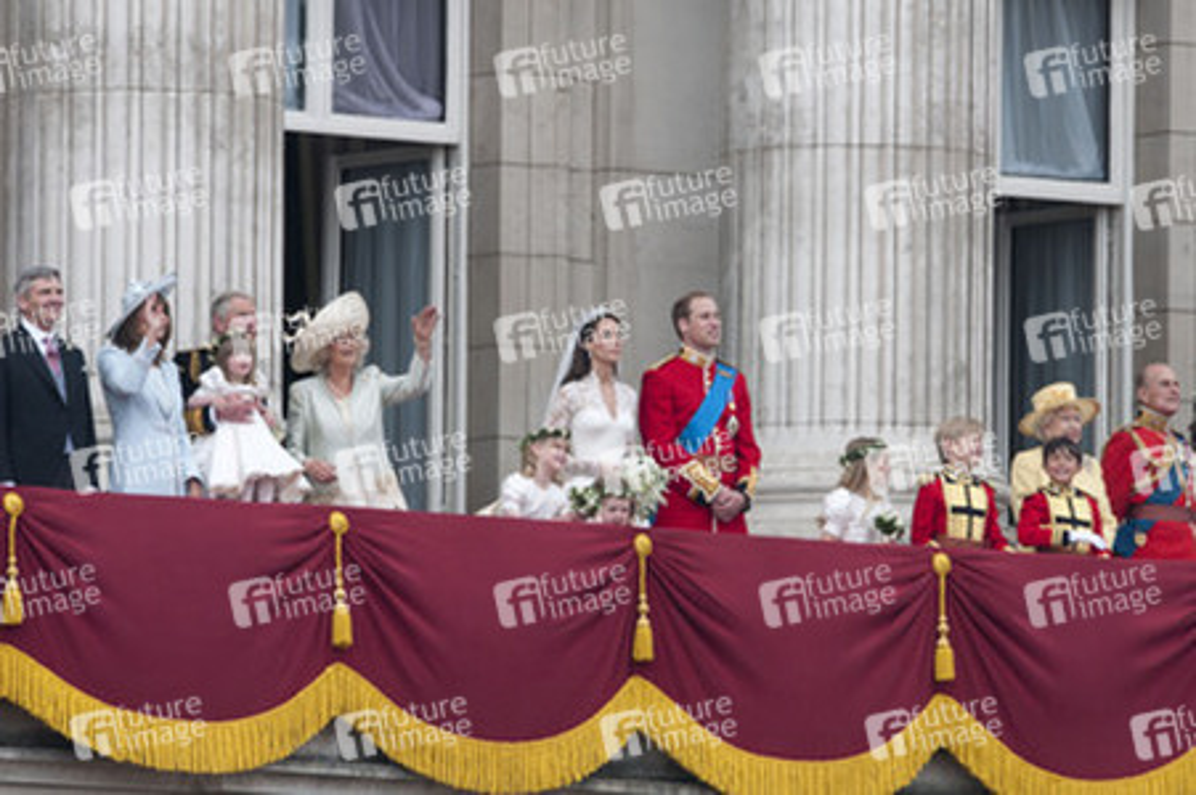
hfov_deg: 3.4
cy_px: 398
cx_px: 598
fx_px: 19918
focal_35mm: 600
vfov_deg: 2.3
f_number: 5.6
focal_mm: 400
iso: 640
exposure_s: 1/1600
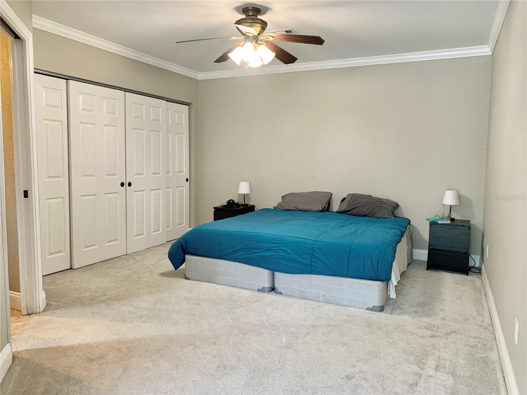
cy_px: 198
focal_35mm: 26
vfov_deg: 53.1
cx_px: 264
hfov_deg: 67.3
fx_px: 396
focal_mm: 4.25
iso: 250
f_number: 1.8
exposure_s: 1/60
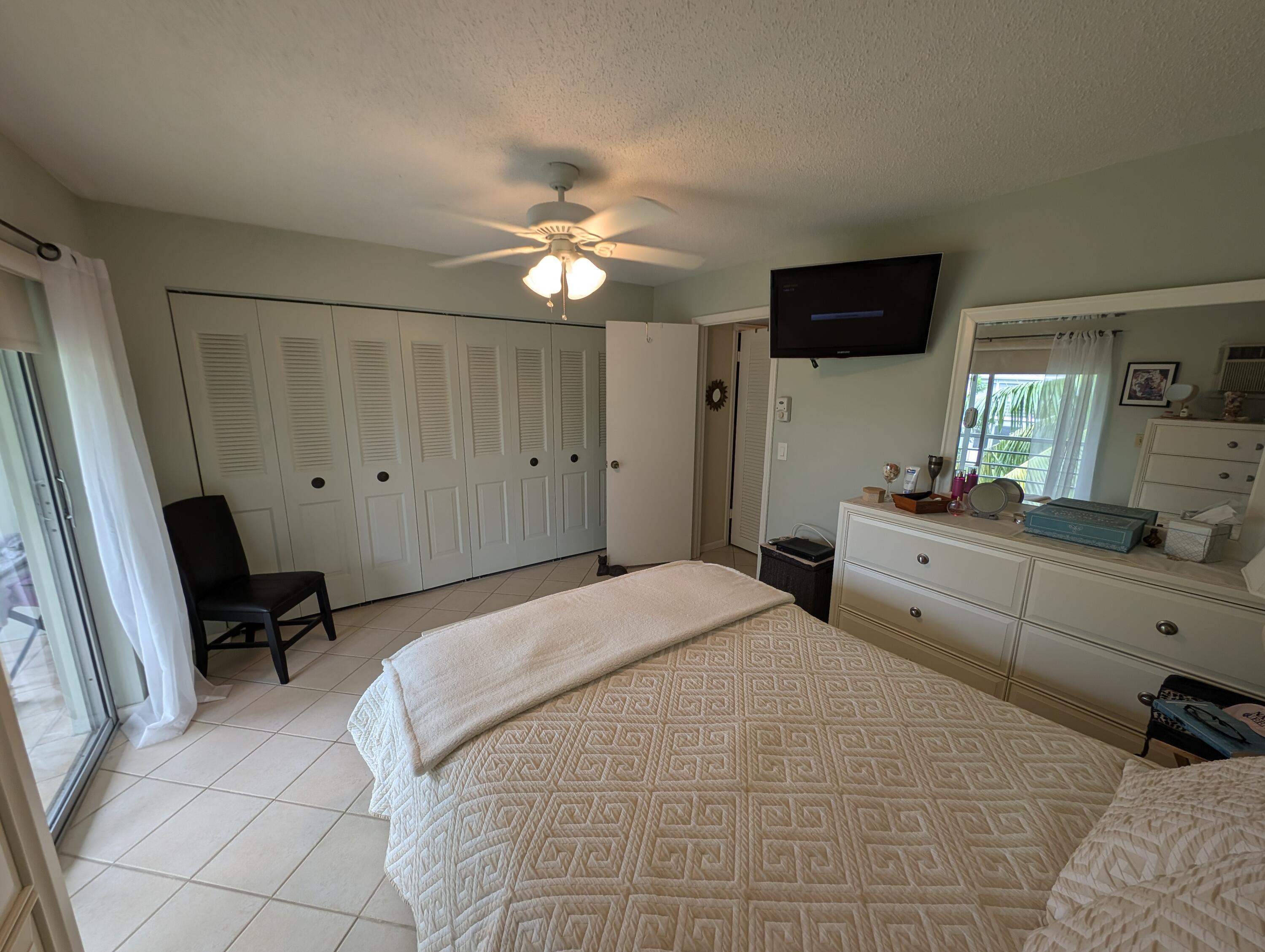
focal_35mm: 12
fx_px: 439
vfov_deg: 94.6
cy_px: 476
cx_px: 632
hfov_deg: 110.5
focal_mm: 2.23
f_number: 1.95
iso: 58
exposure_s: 1/120
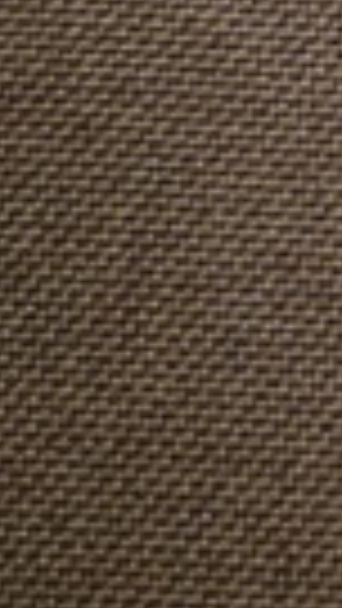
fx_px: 6896
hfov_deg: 2.7
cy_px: -304
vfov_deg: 5.0
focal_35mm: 428
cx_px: 1462
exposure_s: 1/60
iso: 1600
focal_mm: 46
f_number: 5
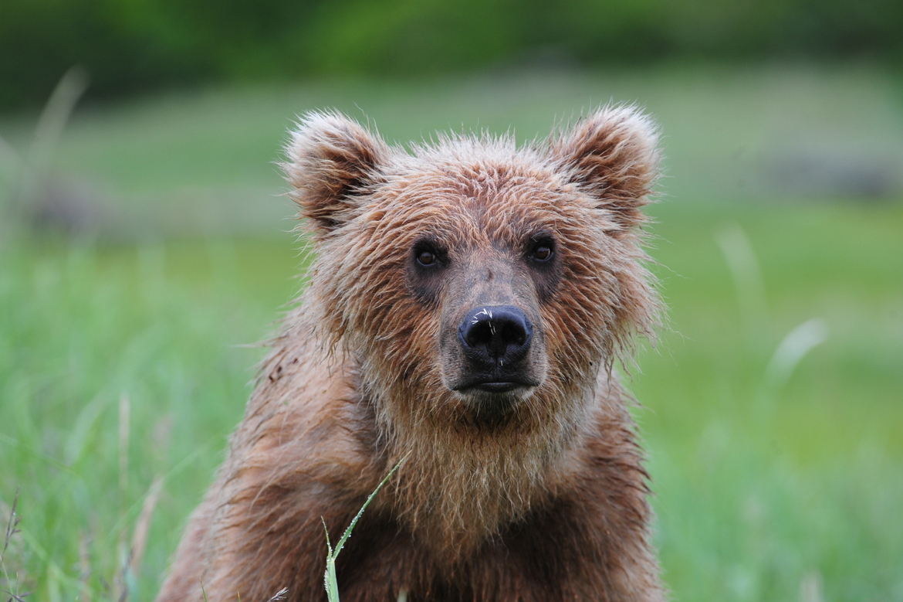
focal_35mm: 400
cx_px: 452
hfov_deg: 5.2
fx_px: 10029
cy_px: 301
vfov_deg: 3.4
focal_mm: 400
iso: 800
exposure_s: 1/400
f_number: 7.1
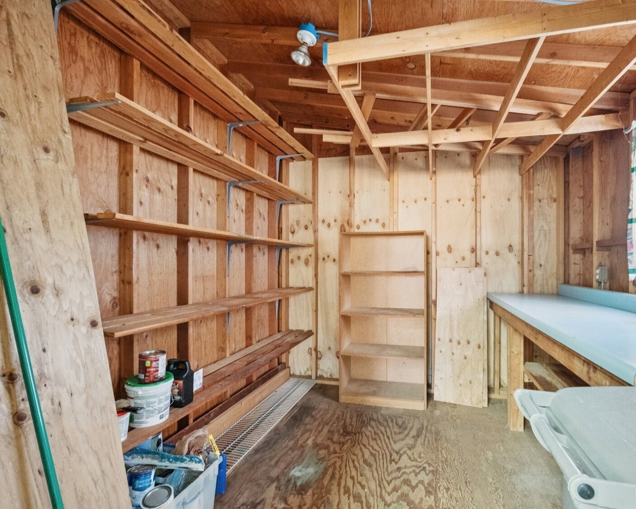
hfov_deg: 89.1
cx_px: 362
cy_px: 254
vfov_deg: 77.0
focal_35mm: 17
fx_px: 320
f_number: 9
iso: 6400
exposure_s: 1/20
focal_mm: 10
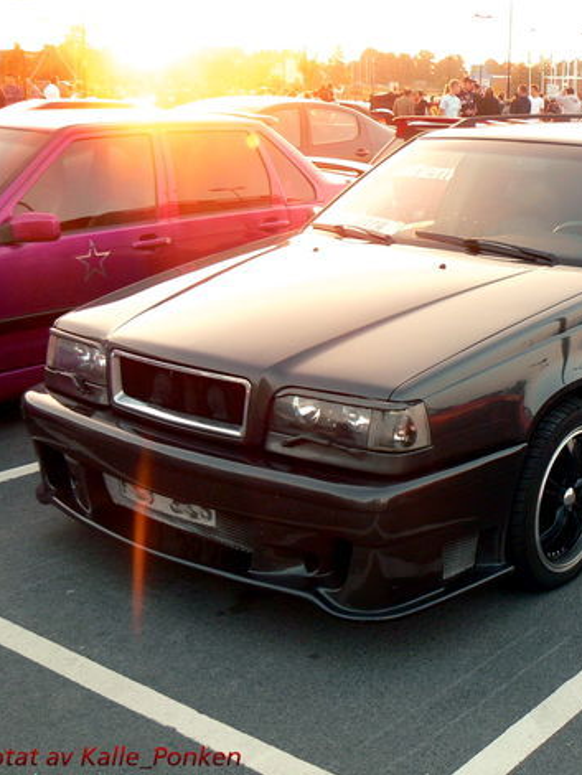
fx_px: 1097
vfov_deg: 38.9
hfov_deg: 28.8
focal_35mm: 49
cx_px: 498
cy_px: 392
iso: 80
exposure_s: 1/60
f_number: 4
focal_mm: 6
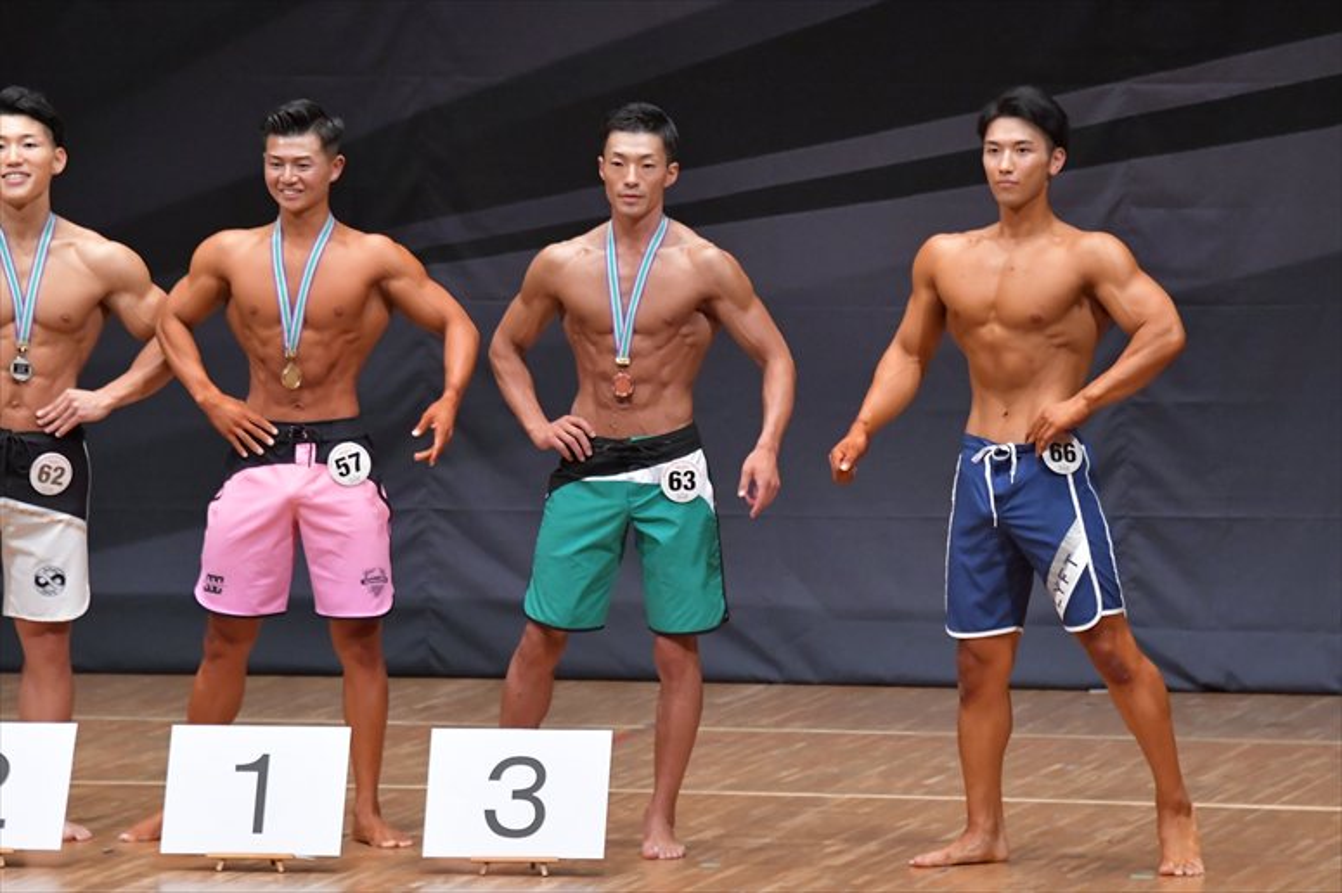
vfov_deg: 5.1
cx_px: 671
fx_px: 10060
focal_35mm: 270
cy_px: 446
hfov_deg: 7.6
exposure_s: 1/400
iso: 6400
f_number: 5.6
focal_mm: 180
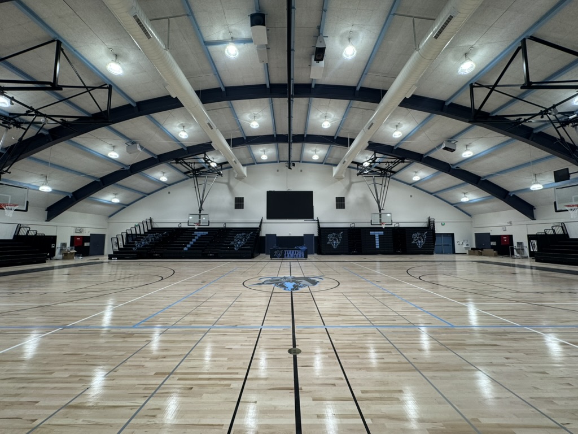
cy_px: 217
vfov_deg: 85.7
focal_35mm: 14
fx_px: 234
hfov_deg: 102.1
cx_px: 289
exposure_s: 1/62
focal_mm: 2.22
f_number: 2.2
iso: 100
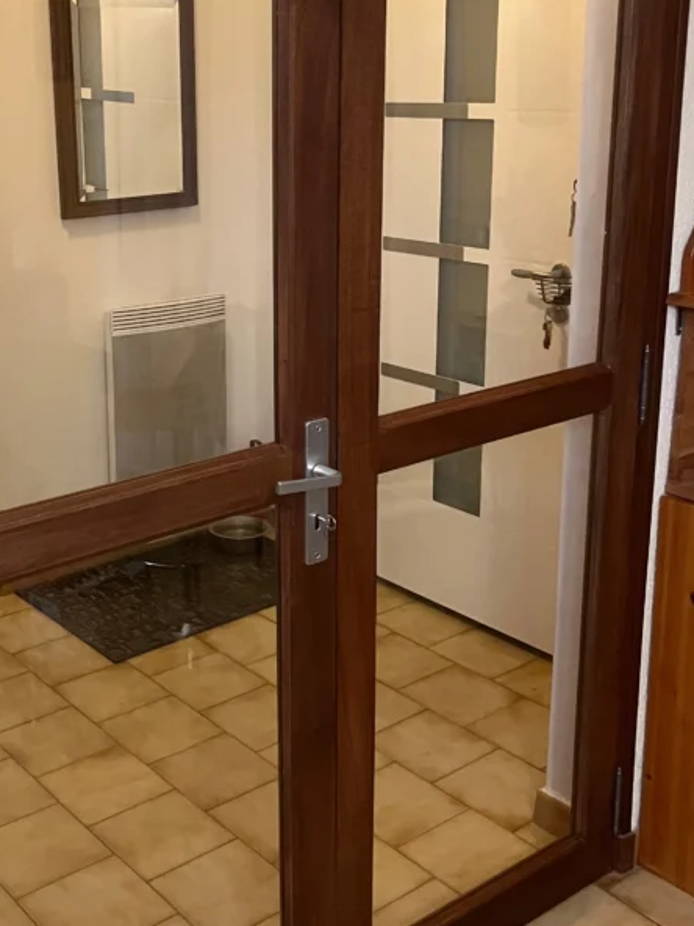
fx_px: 1203
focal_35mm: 45
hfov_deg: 31.9
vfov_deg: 41.9
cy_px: 366
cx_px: 224
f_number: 1.6
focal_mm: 5.1
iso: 500
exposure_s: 1/33
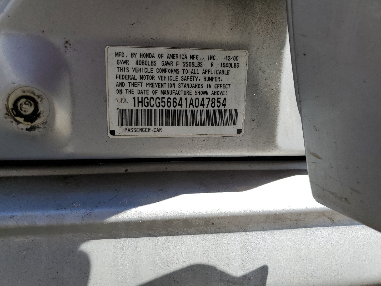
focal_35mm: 26
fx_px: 286
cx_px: 190
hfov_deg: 67.3
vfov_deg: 53.1
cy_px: 143
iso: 50
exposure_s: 1/1429
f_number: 1.5
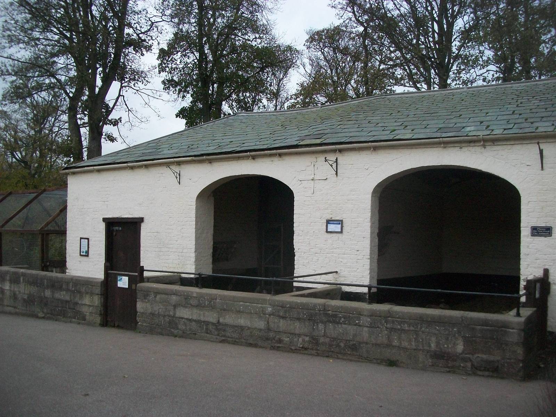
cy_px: 208
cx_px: 278
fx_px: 514
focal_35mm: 32
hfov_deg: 56.8
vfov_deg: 44.2
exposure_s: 1/500
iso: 292
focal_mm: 5.7
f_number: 2.9
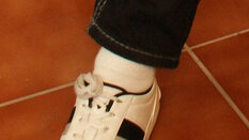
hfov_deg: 12.9
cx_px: 318
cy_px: -384
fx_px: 1069
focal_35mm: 162
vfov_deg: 6.4
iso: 400
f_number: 5.6
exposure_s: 1/40
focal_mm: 20
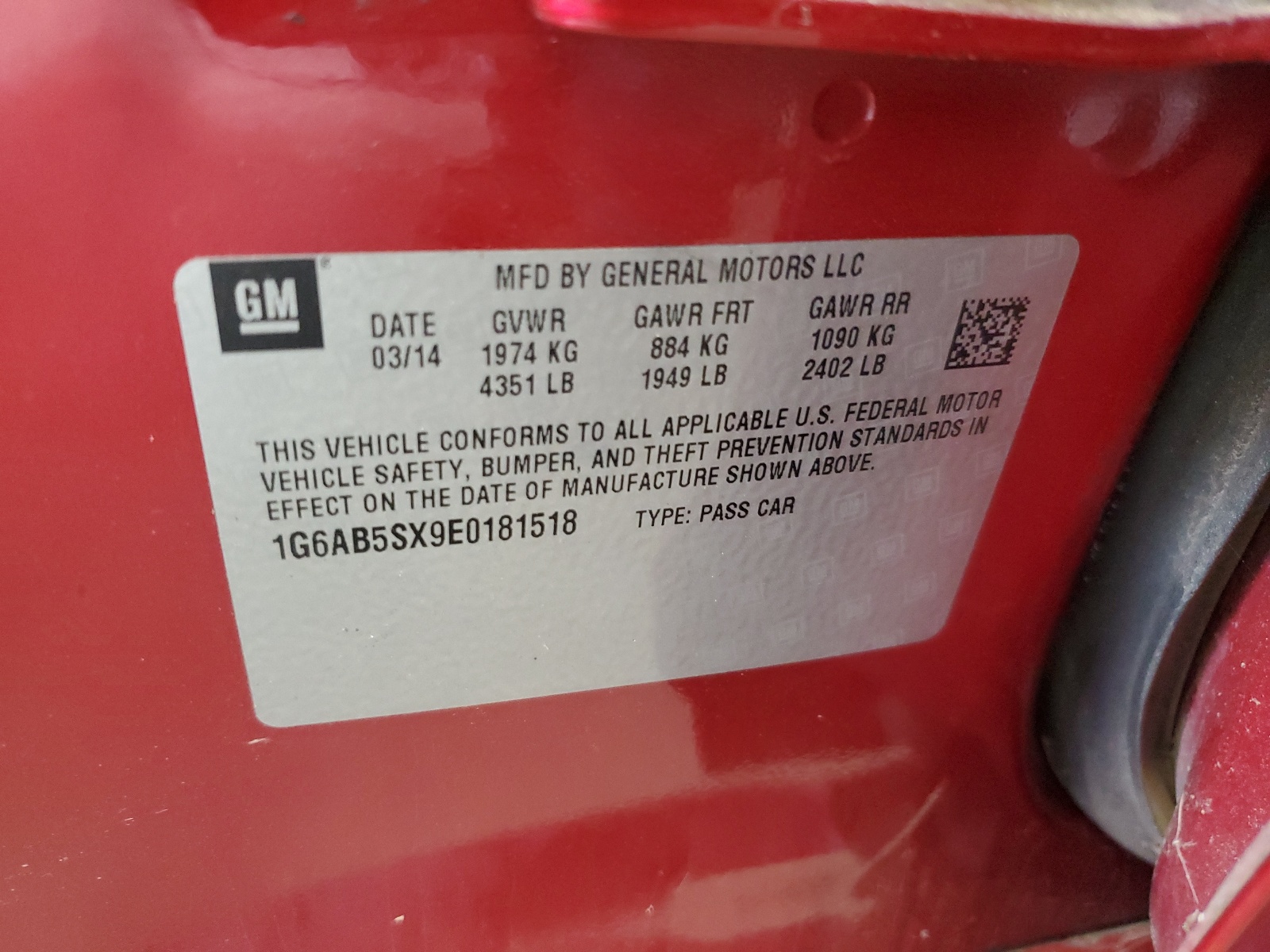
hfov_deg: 67.3
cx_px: 635
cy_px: 476
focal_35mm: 26
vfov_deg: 53.1
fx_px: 954
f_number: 1.5
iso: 376
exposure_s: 1/60.2
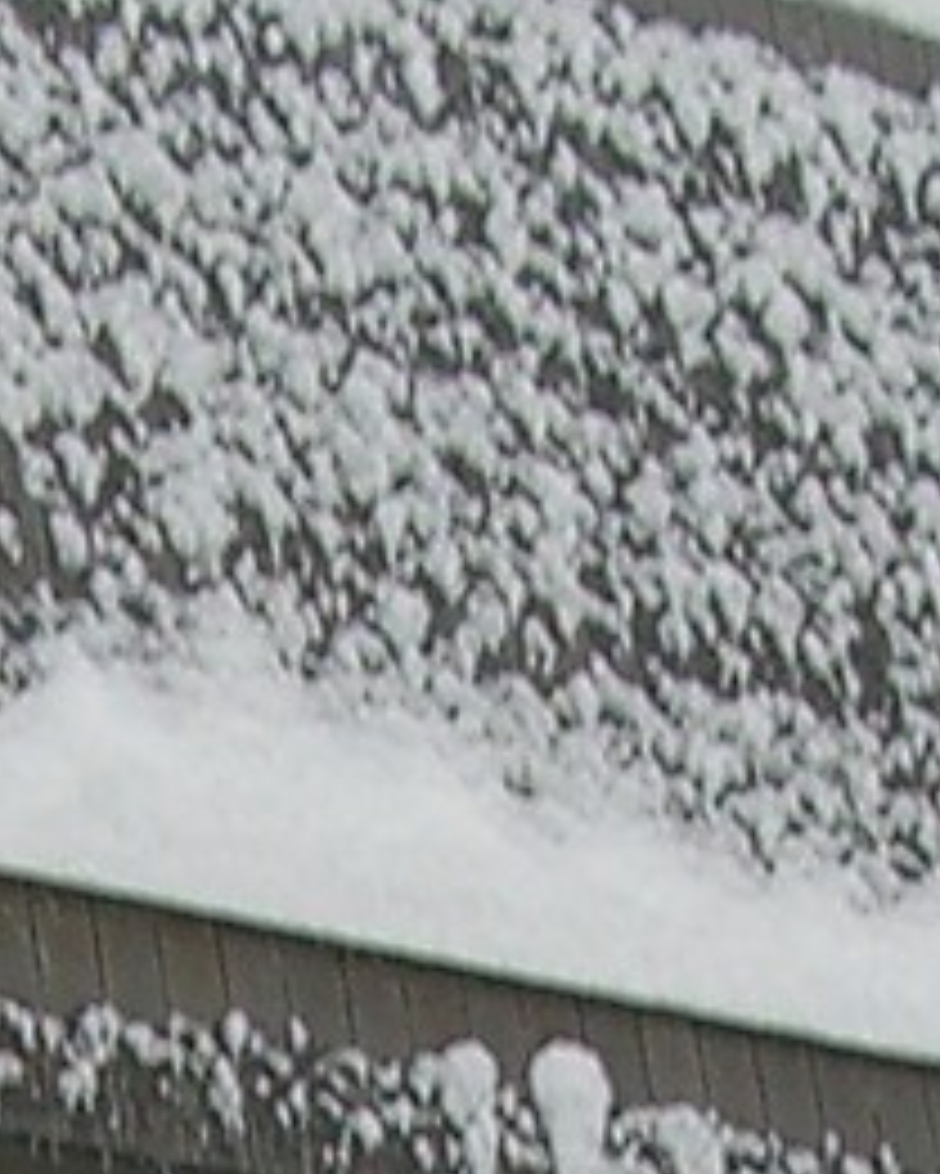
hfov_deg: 5.7
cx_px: 396
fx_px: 9488
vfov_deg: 6.9
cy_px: 2038
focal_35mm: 273
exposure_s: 1/160
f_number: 4.3
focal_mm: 6.2
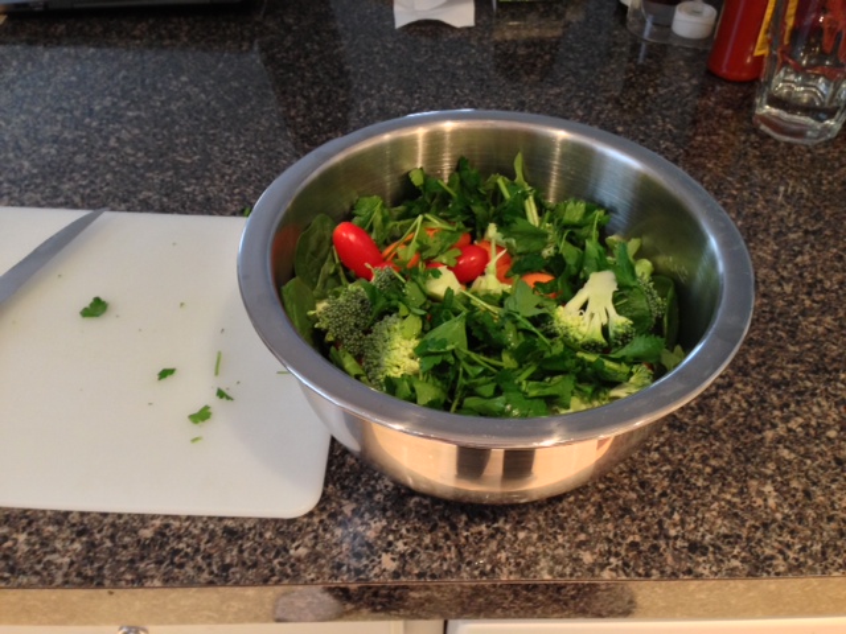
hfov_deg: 55.4
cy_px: 317
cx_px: 423
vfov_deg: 42.9
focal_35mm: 33
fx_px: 807
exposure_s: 1/20
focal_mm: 4.13
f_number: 2.4
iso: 200
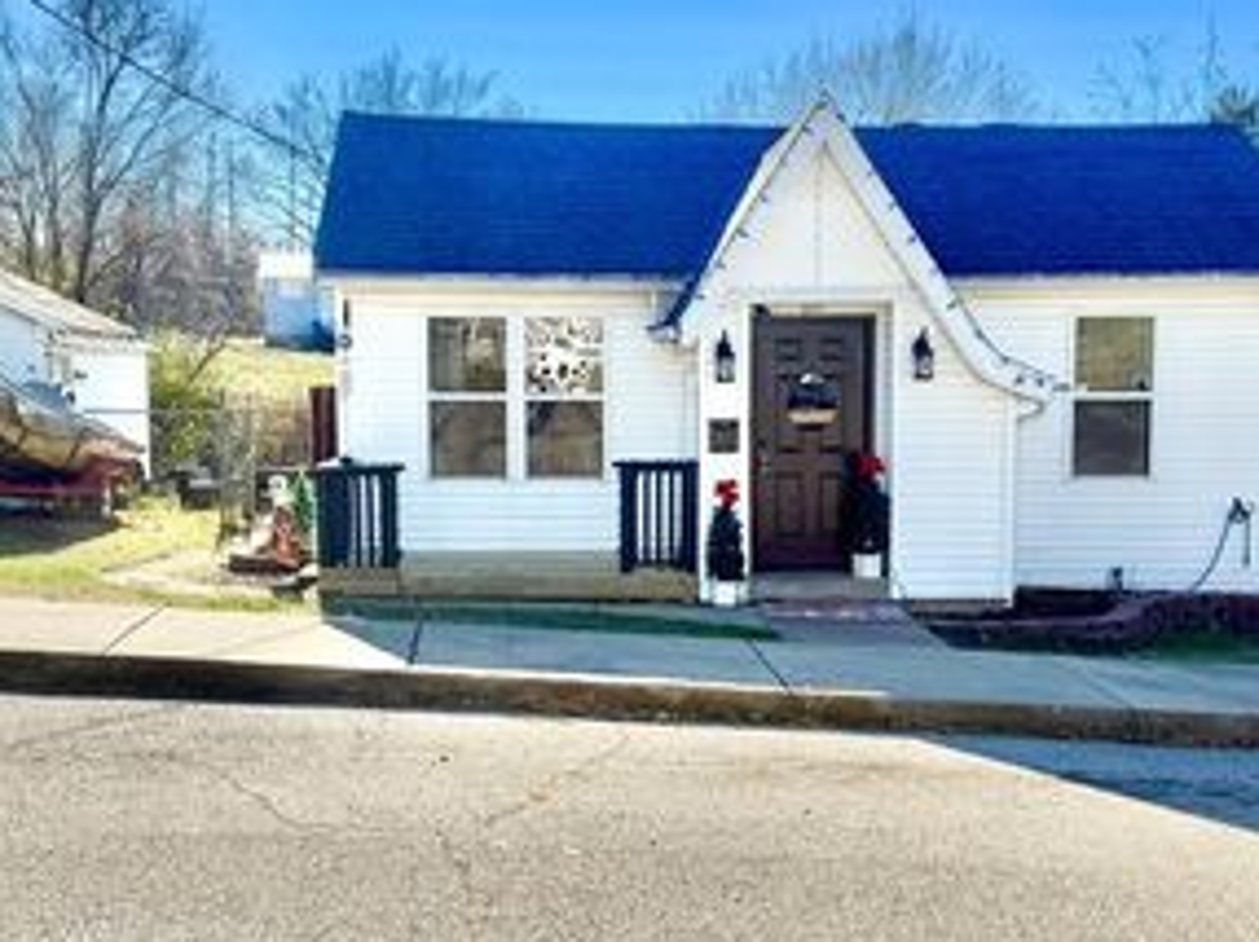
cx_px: 603
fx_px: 1526
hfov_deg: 44.8
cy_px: 508
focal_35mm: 42
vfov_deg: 34.3
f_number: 1.78
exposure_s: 1/4975
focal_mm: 6.76
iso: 80
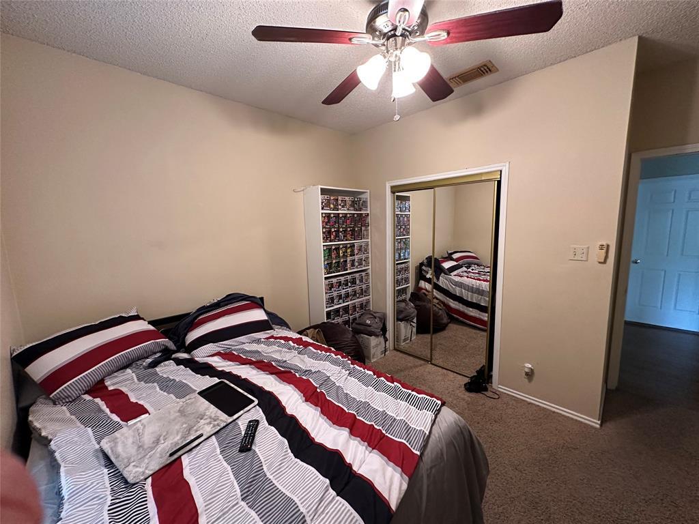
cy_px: 262
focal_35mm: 14
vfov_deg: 85.7
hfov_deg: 102.1
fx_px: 283
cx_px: 350
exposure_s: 1/60
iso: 640
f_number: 2.2
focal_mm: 2.22
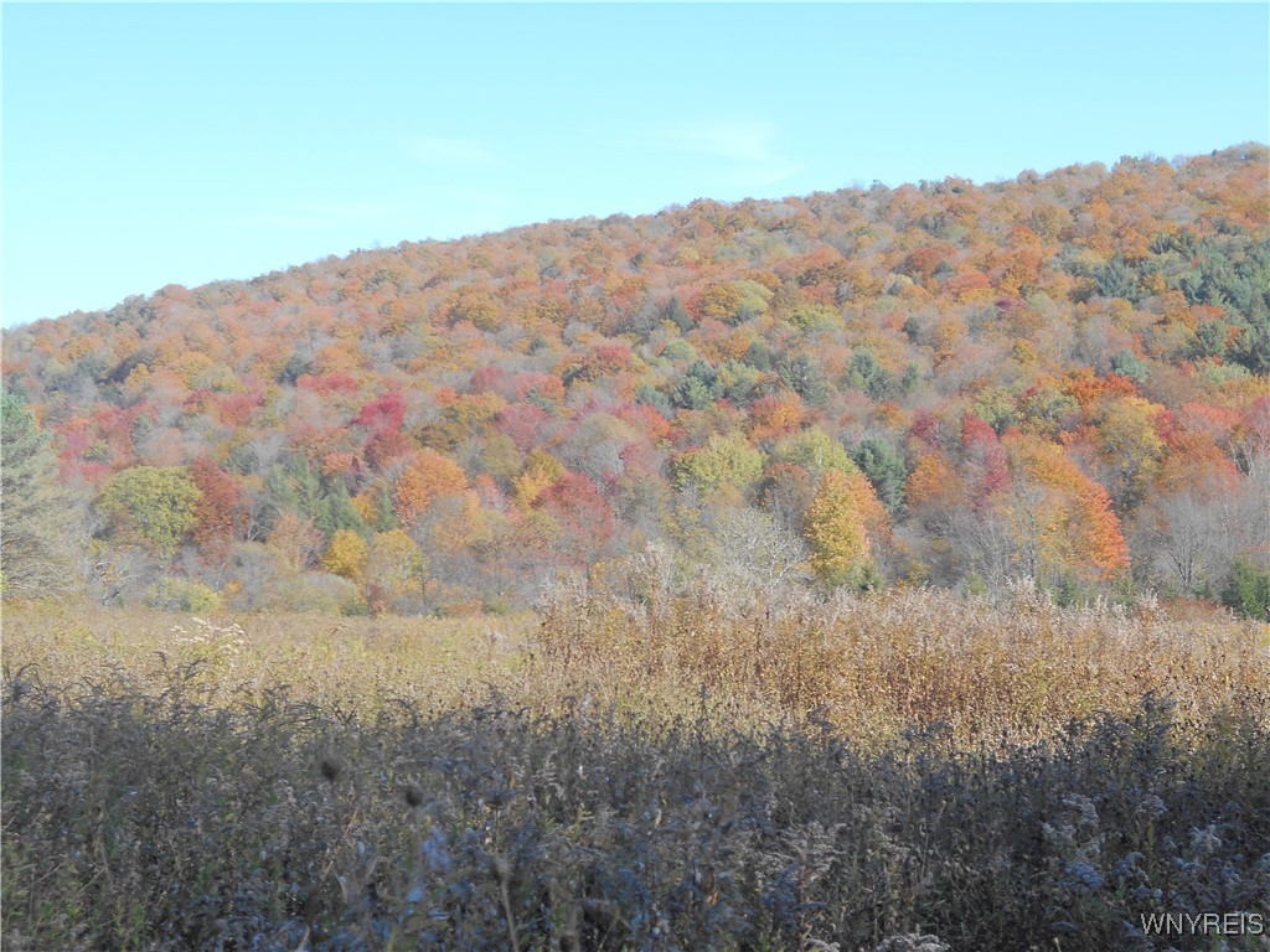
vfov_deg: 22.3
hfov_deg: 29.4
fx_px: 2421
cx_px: 635
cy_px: 476
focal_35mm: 66
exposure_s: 1/200
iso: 80
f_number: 5.3
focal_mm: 11.6
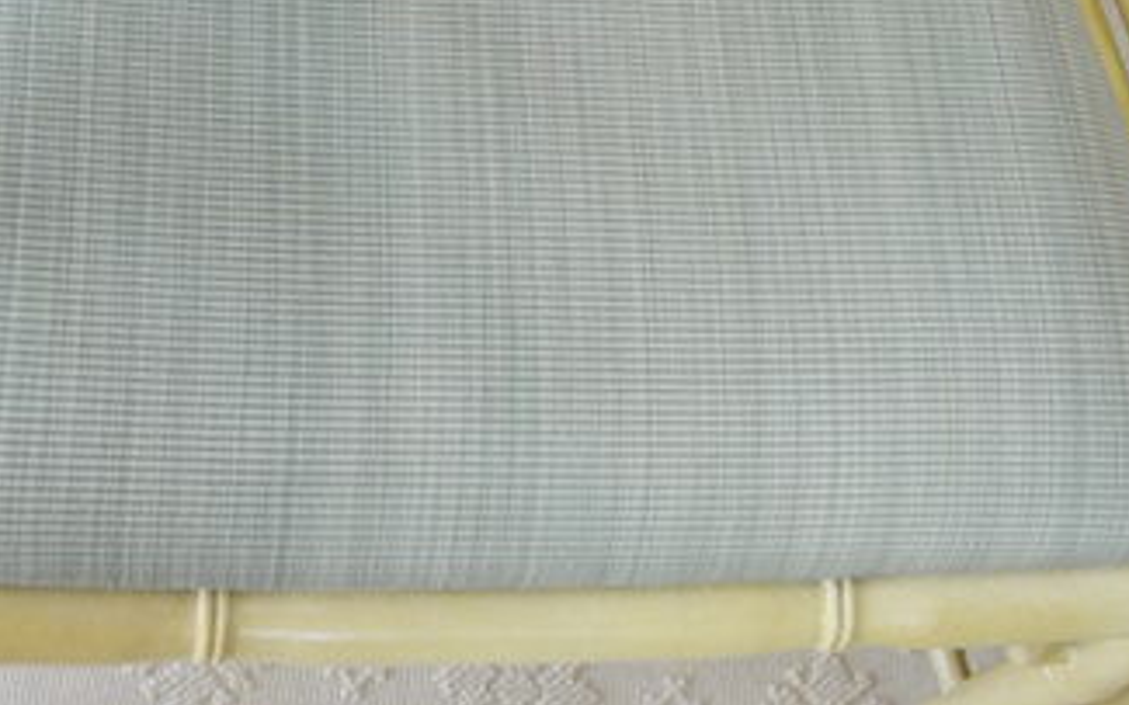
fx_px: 1907
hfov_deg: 32.9
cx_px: 479
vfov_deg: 20.3
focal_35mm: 62
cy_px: 14
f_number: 4
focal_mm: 22
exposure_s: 1/60
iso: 400
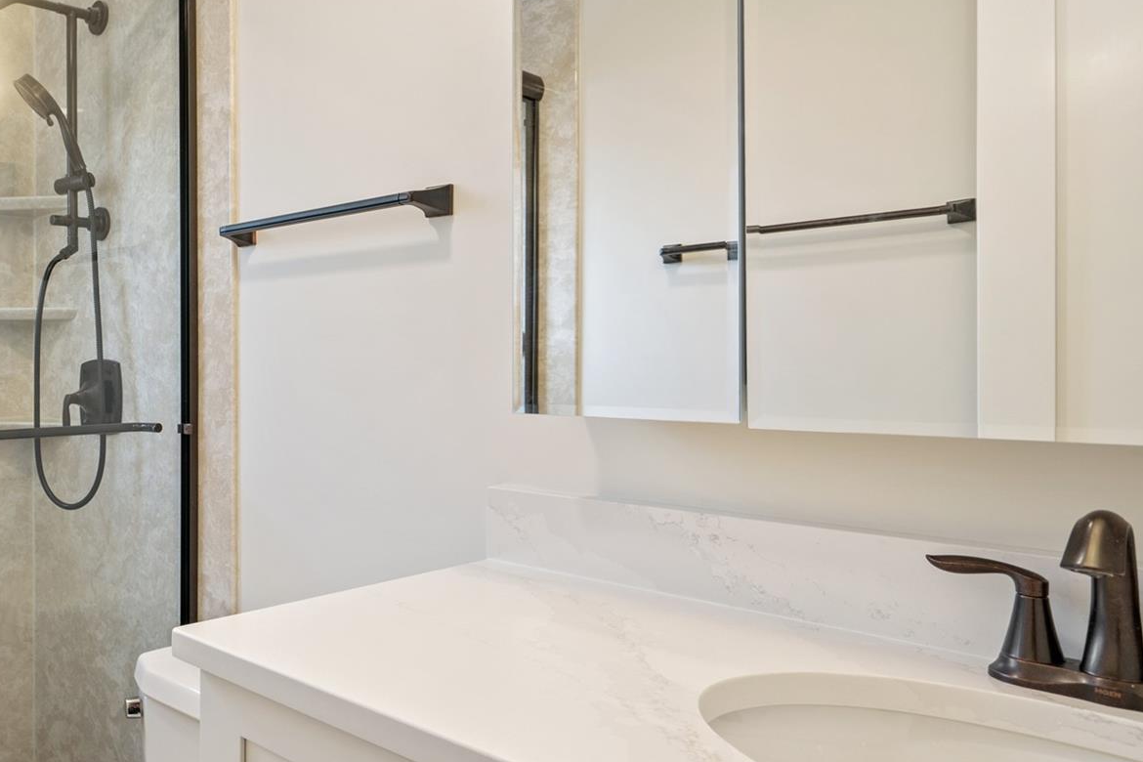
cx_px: 211
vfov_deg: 46.4
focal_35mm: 28
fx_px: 889
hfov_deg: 59.7
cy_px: 390
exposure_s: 1/10
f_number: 5.6
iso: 500
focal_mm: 16
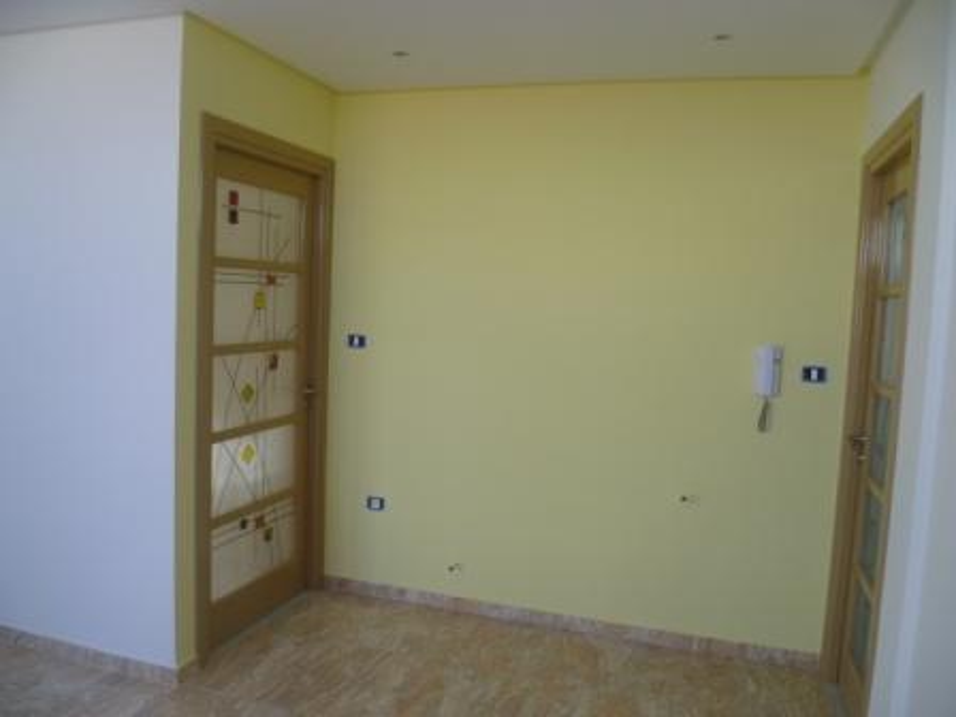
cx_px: 478
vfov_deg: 49.7
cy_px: 358
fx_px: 773
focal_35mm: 28
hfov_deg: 63.4
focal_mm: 5
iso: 80
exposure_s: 1/60
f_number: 2.8
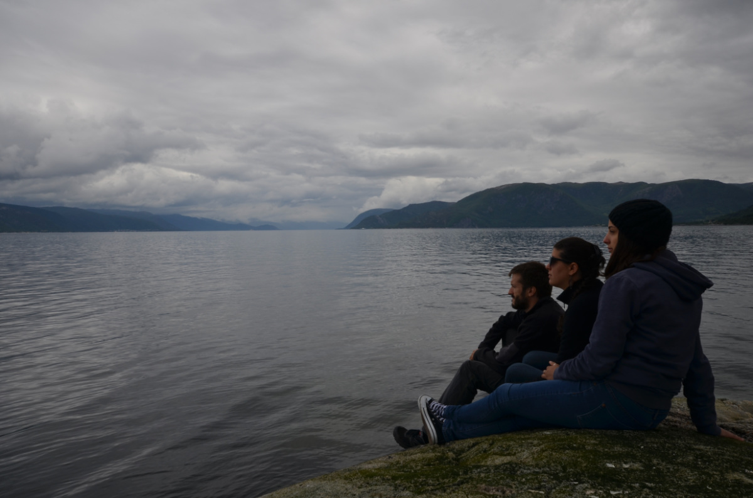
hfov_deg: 70.6
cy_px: 249
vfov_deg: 50.2
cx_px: 376
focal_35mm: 26
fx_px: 532
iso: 100
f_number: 14
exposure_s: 1/160
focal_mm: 17
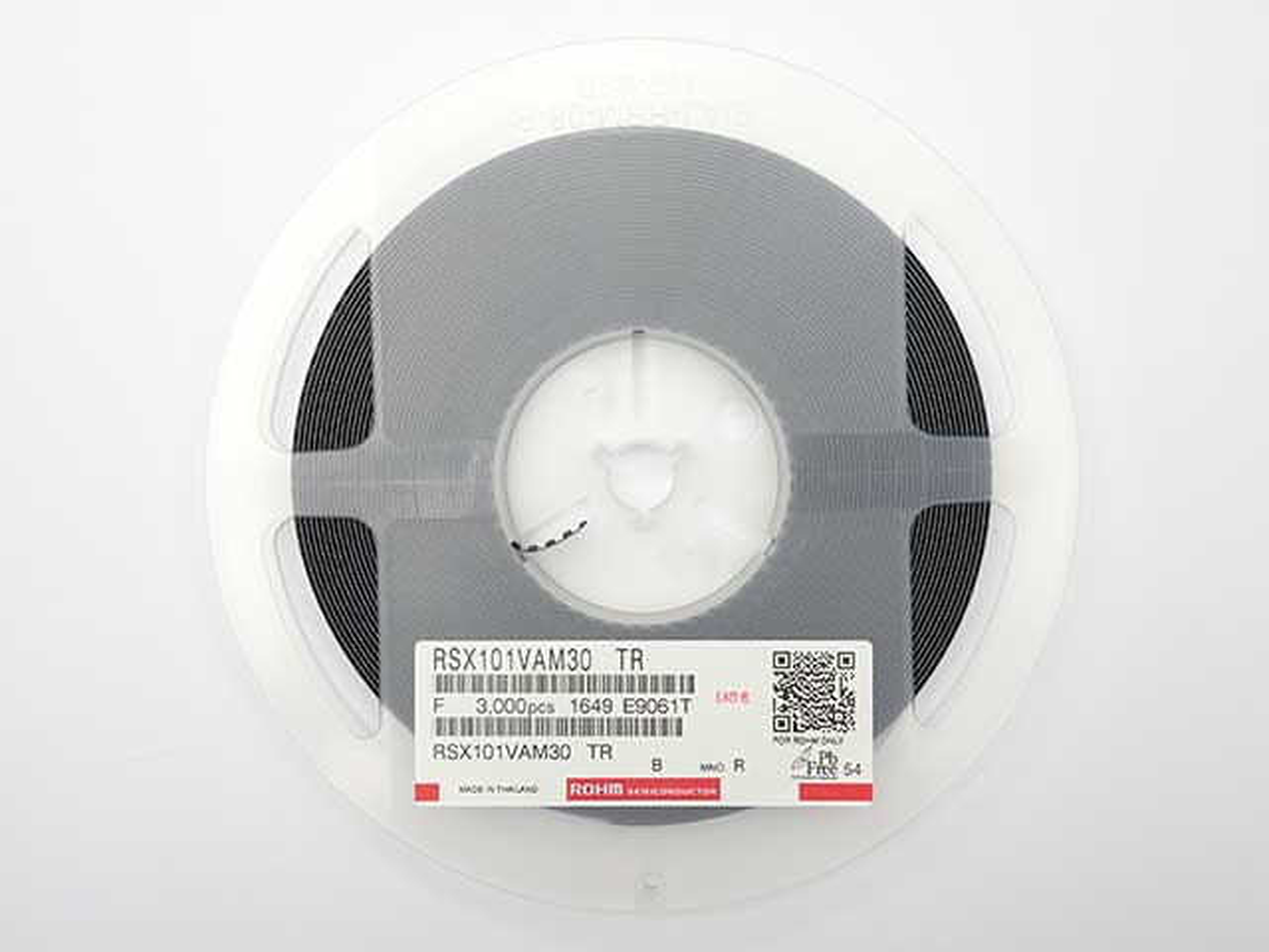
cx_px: 634
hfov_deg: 43.9
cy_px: 476
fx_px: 1576
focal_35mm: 43
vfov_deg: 33.6
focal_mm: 7.3
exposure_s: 1/50
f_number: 4.5
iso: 80
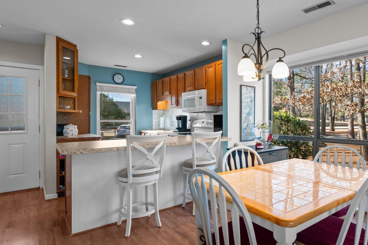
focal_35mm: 21
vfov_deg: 59.5
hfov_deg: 79.8
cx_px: 229
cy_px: 121
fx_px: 215
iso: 400
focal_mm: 14
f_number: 9
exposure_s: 1/10
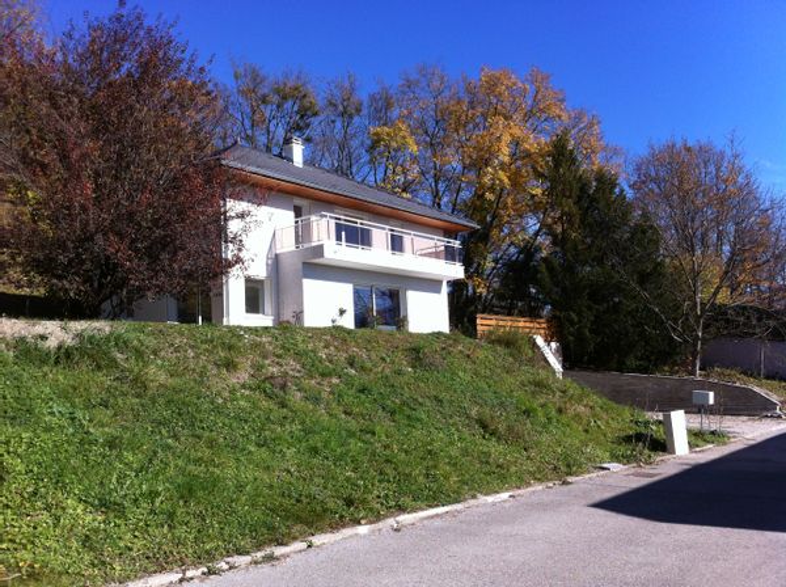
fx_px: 793
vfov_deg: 40.6
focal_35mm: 35
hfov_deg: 52.7
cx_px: 393
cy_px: 294
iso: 80
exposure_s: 1/887
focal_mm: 3.85
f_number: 2.8
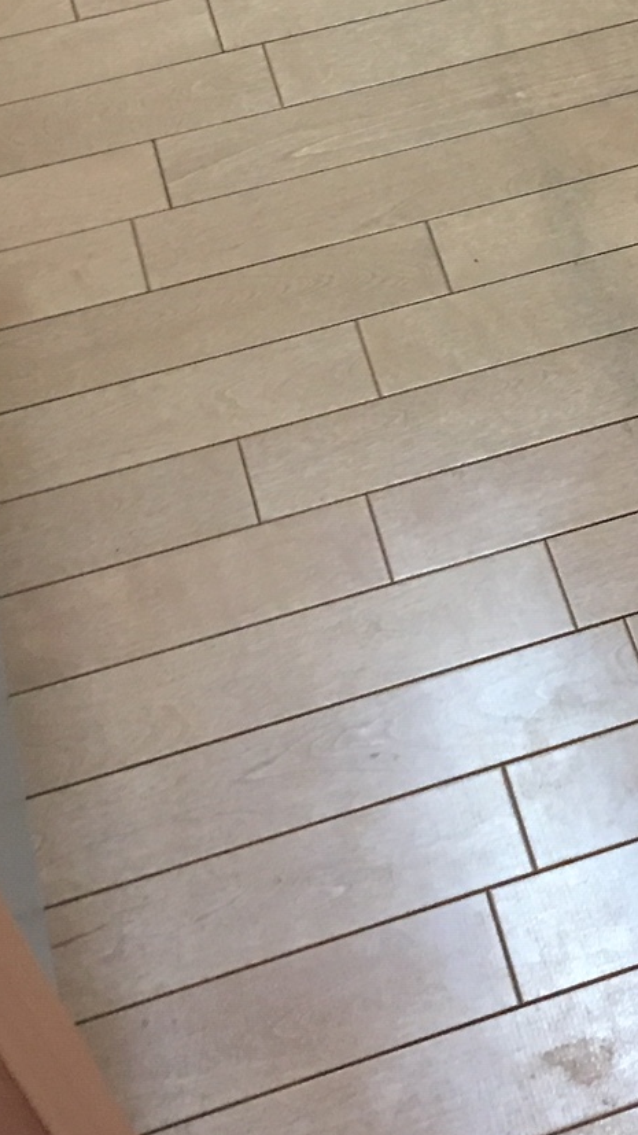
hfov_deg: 15.2
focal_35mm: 77
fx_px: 2316
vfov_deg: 27.3
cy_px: 357
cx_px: 759
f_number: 2.2
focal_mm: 4.15
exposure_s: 1/15
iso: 50
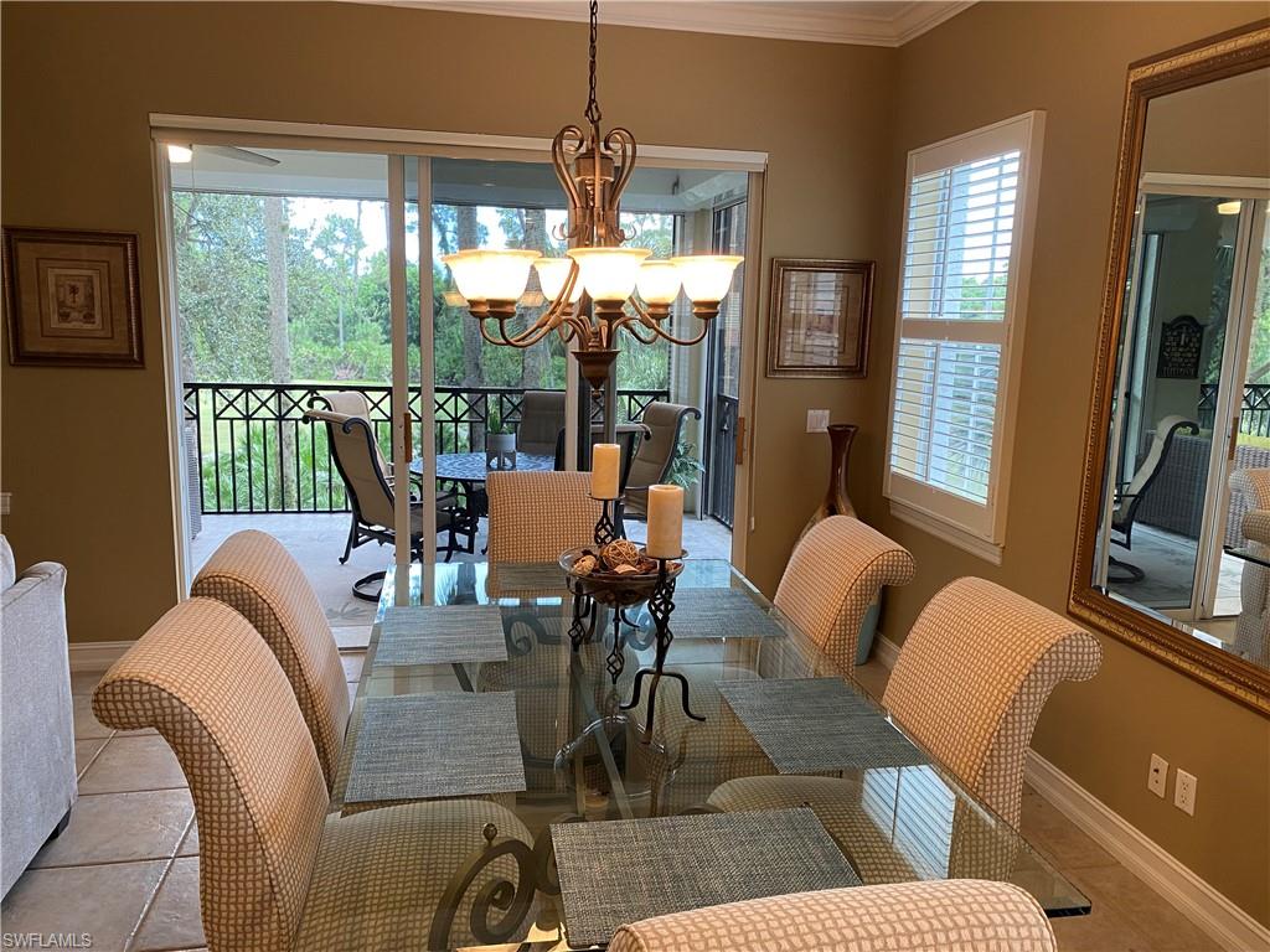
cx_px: 635
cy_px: 476
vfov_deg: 53.1
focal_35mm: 26
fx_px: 954
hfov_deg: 67.3
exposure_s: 1/60
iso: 80
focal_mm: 4.25
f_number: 1.8
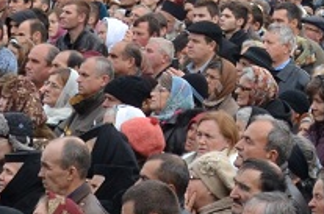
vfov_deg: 5.5
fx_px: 2191
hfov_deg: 8.3
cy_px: -175
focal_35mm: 244
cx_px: 426
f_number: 10
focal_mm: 28
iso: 500
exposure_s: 1/200
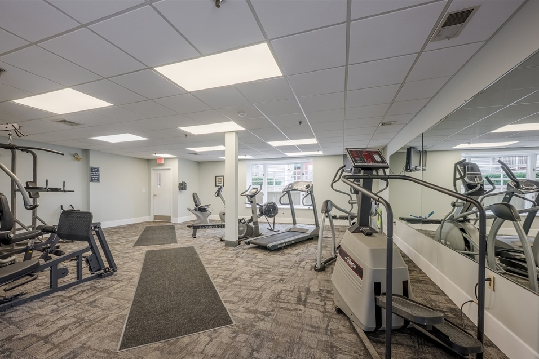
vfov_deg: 77.2
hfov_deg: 100.4
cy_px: 192
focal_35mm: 15
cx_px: 263
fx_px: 225
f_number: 8
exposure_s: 1/1000
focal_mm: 14
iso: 320
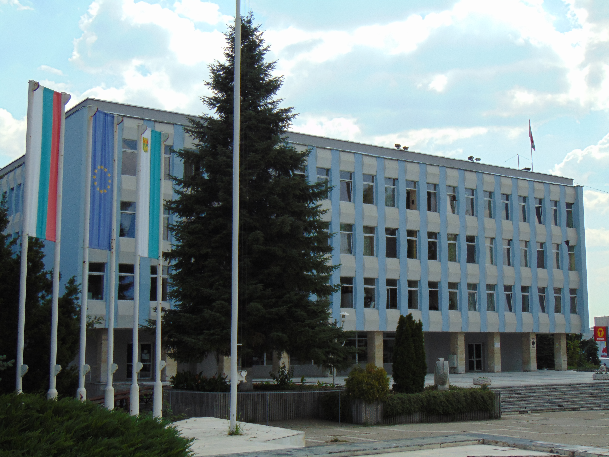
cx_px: 304
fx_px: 880
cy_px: 228
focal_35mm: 50
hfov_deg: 38.2
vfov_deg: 29.1
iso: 80
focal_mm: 9
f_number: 3.5
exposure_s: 1/1000
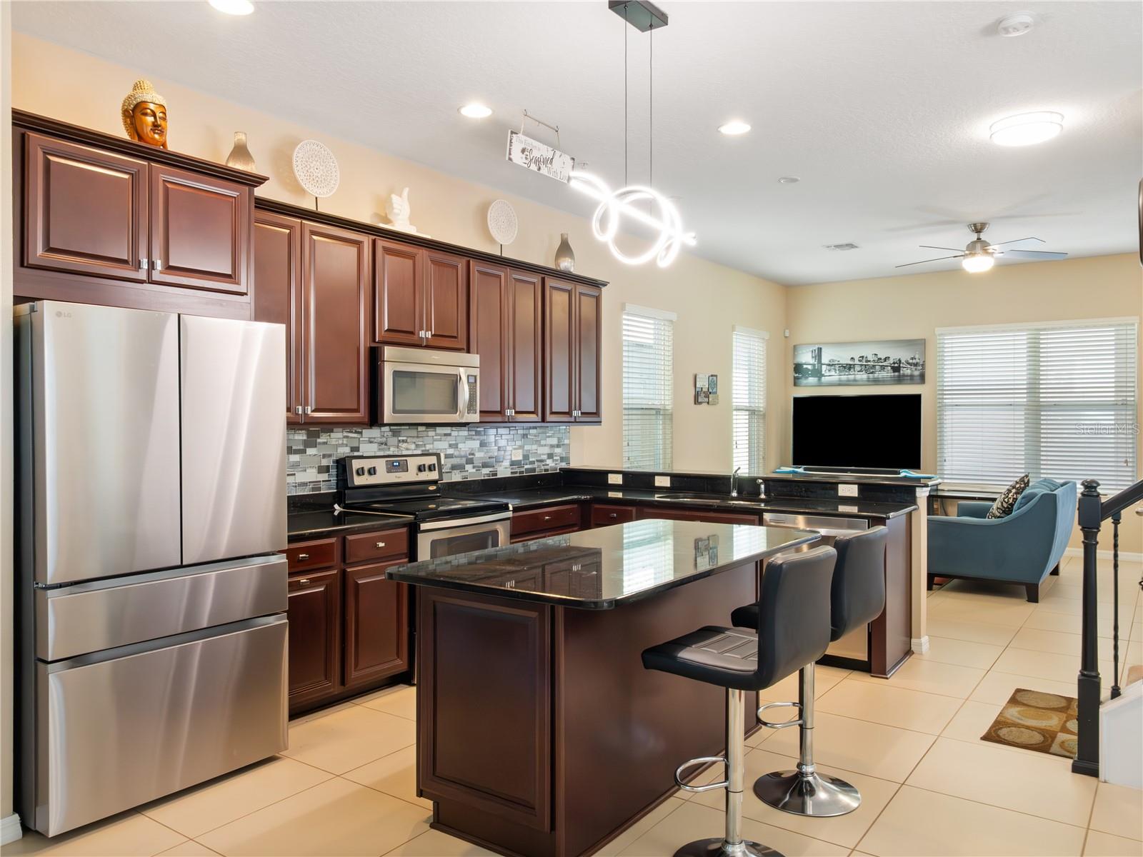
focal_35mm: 24
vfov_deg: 56.8
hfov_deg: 71.6
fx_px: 792
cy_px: 428
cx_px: 572
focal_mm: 12
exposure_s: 1/20
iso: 3200
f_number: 8
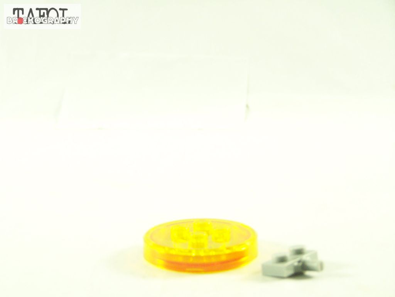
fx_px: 1198
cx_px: 198
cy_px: 148
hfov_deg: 18.7
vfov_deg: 14.1
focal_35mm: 105
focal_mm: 17.5
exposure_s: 1/60
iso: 400
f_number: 3.2
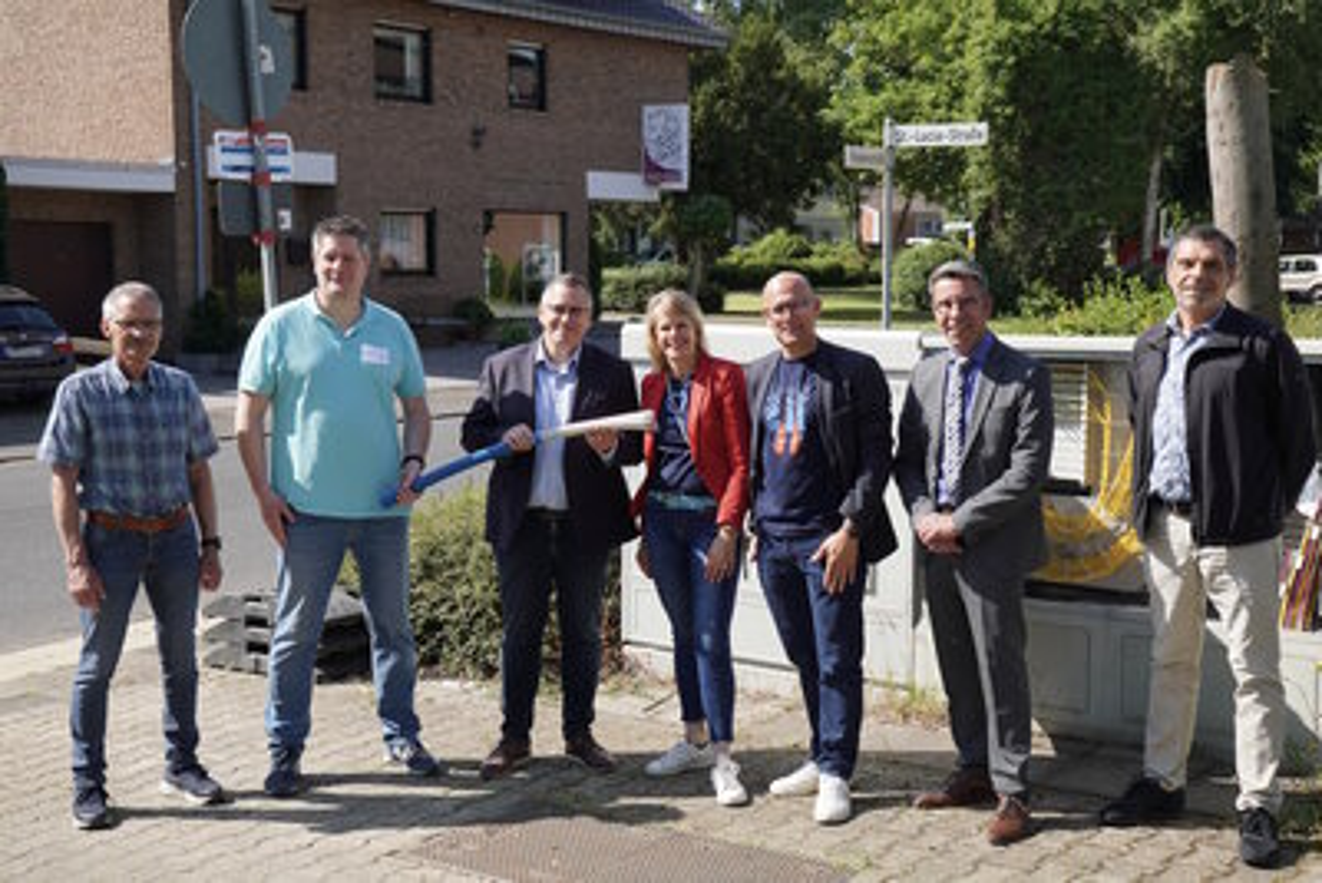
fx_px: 1653
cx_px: 661
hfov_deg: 43.6
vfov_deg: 29.9
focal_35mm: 45
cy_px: 442
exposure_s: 1/250
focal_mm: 30
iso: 160
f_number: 8
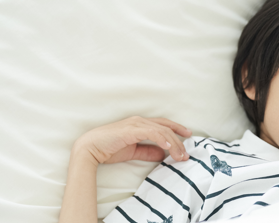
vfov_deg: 14.3
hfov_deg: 17.6
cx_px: 219
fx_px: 892
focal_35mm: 108
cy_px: 134
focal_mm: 50
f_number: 2
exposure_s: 1/250
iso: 400
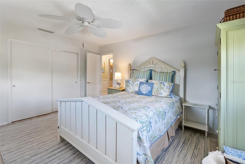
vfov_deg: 77.3
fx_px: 102
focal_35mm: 15
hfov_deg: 100.4
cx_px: 122
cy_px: 82
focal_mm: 10
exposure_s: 1/90
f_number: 4
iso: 1600
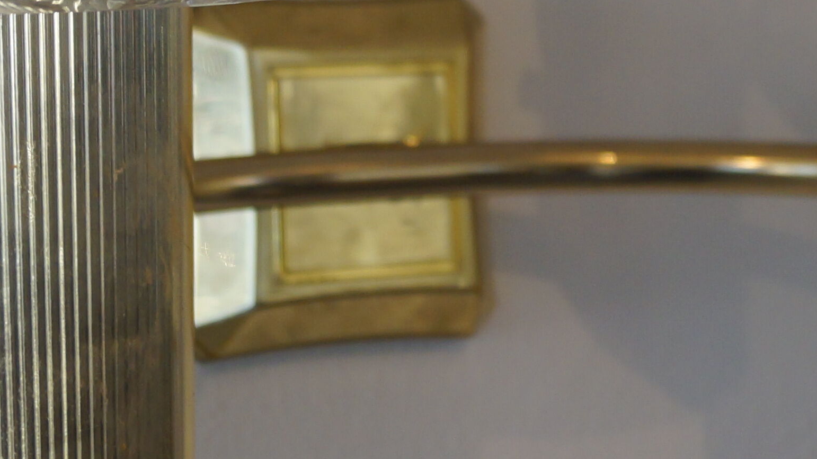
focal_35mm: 130
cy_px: -155
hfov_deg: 16.5
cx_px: 511
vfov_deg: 9.2
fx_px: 2816
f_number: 4.5
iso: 400
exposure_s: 1/60
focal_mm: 26
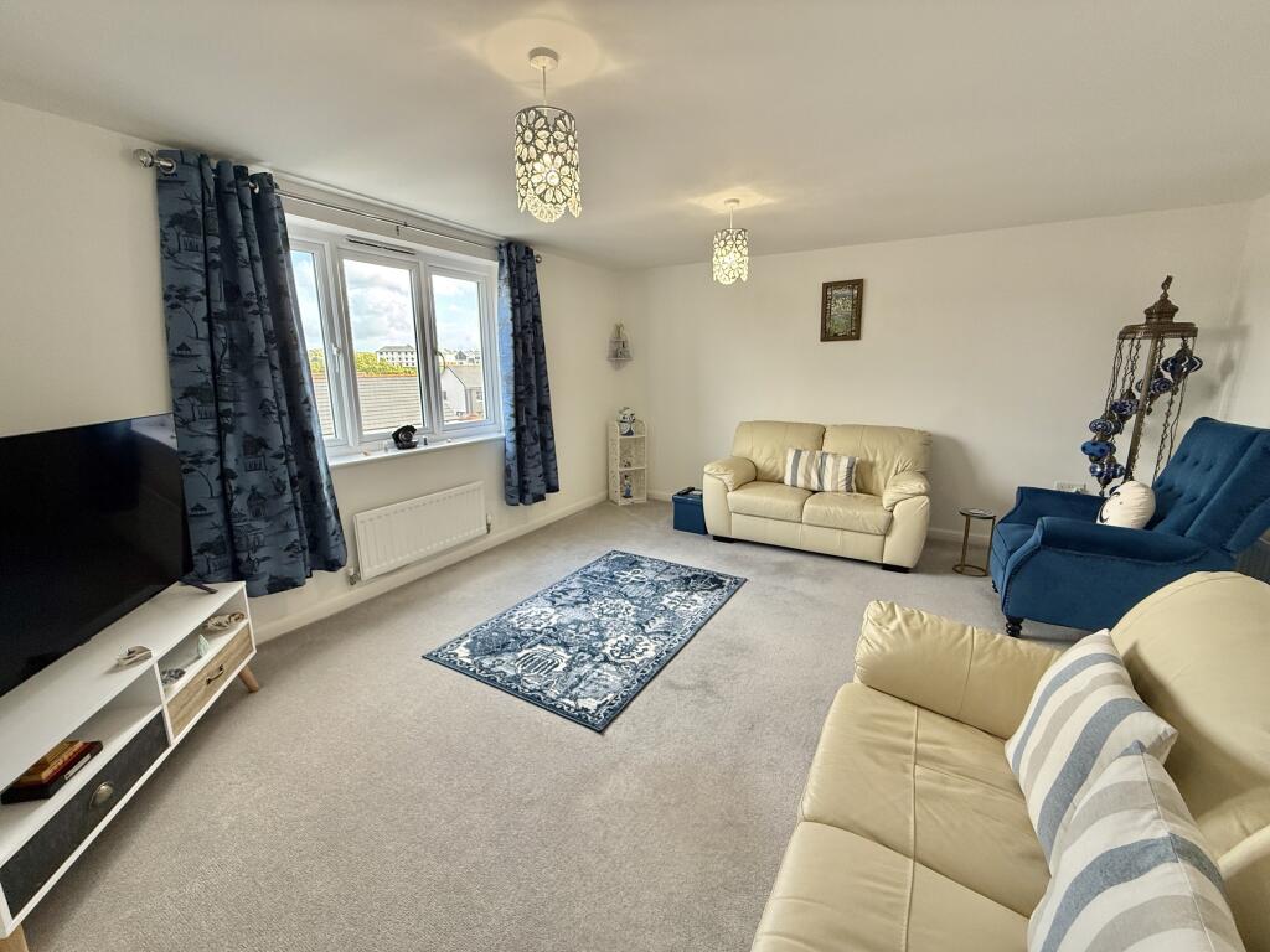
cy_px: 476
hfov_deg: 102.1
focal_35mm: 14
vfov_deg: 85.7
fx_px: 514
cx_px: 635
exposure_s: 1/99
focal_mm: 2.22
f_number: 2.2
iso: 125
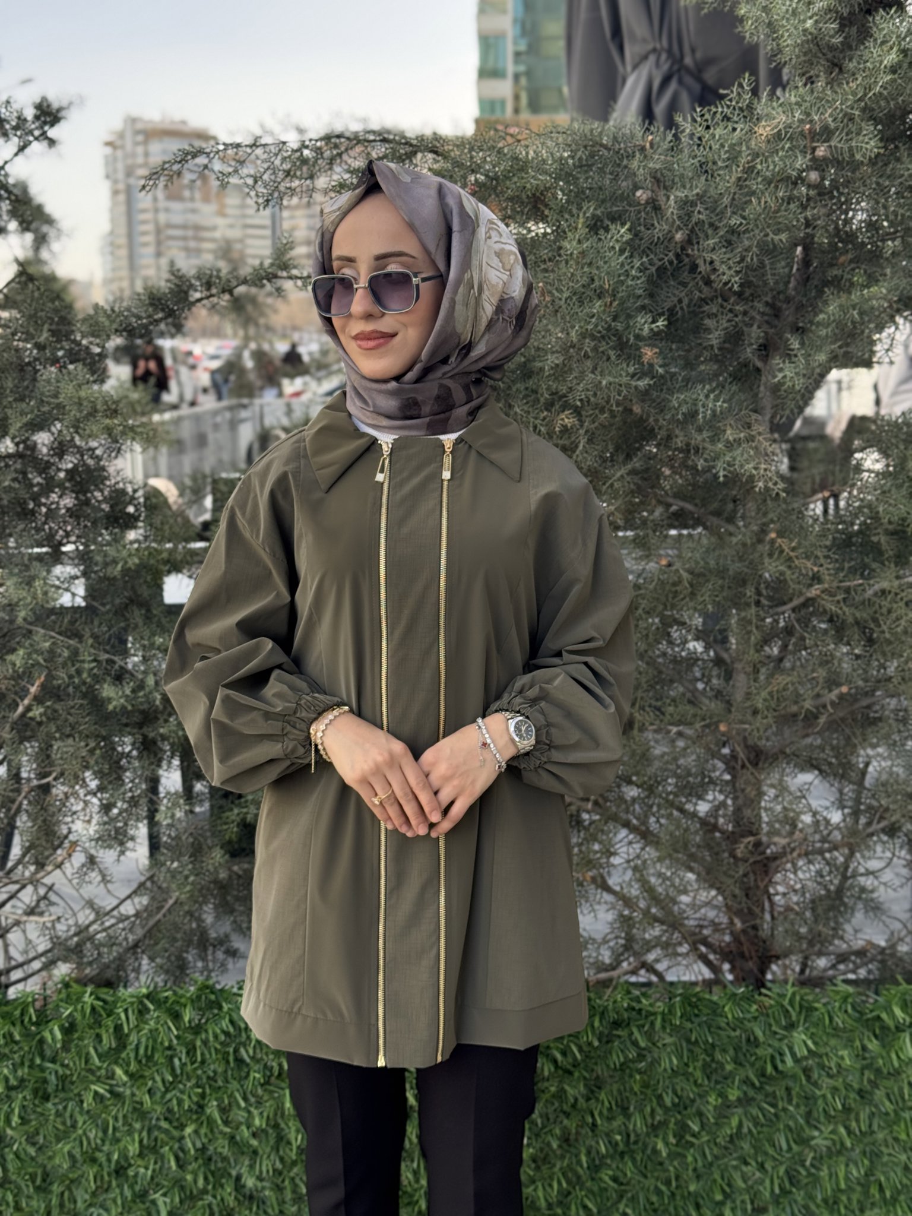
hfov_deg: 30.3
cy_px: 608
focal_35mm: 48
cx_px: 456
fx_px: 1686
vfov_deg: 39.7
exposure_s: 1/510
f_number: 1.78
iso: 64
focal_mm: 6.76
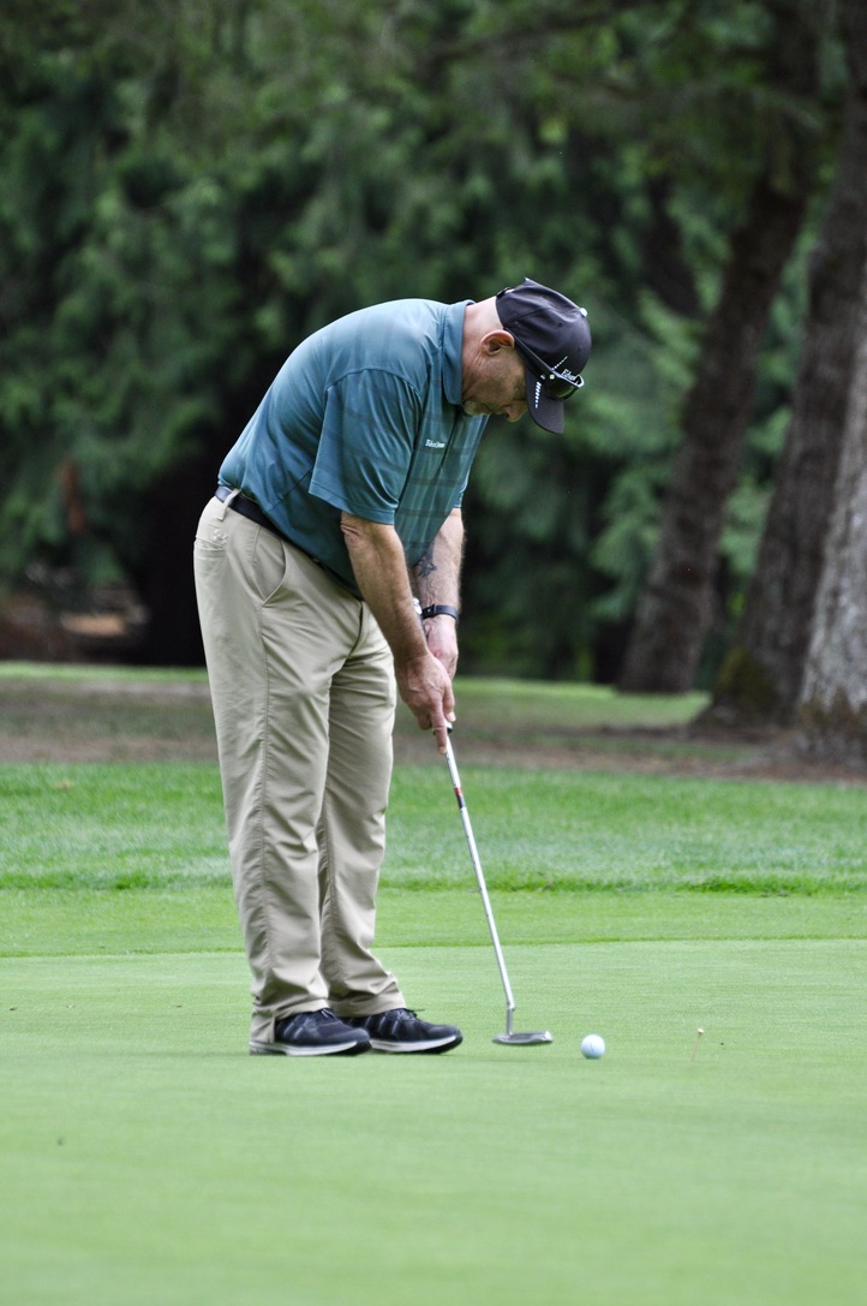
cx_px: 434
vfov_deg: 5.7
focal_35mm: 360
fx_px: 13037
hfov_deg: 3.8
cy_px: 653
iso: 640
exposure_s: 1/1000
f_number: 5.3
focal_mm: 240
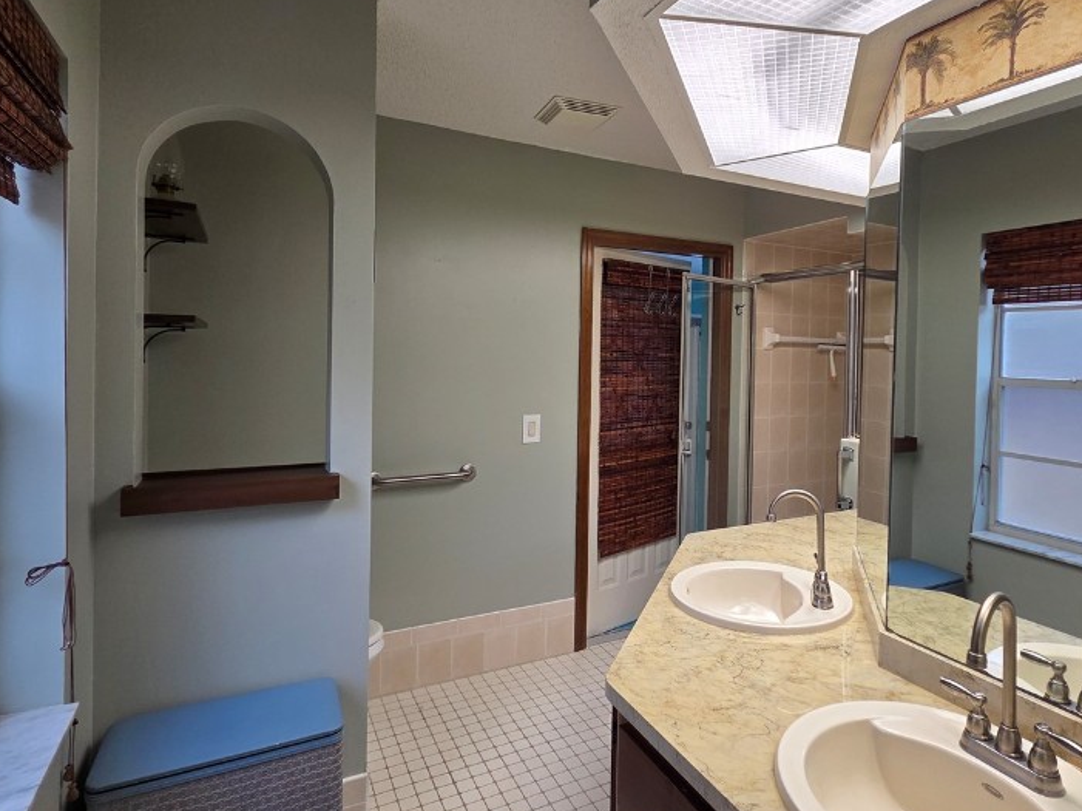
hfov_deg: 84.2
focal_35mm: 19
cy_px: 357
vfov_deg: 68.4
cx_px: 617
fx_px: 594
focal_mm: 2.2
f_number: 2.2
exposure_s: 1/120
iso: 100
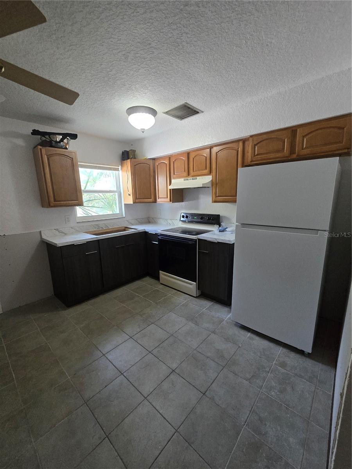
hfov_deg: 89.9
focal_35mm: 13
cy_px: 234
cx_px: 176
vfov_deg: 106.2
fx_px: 176
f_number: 2.2
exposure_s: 1/60
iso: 800
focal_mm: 2.2
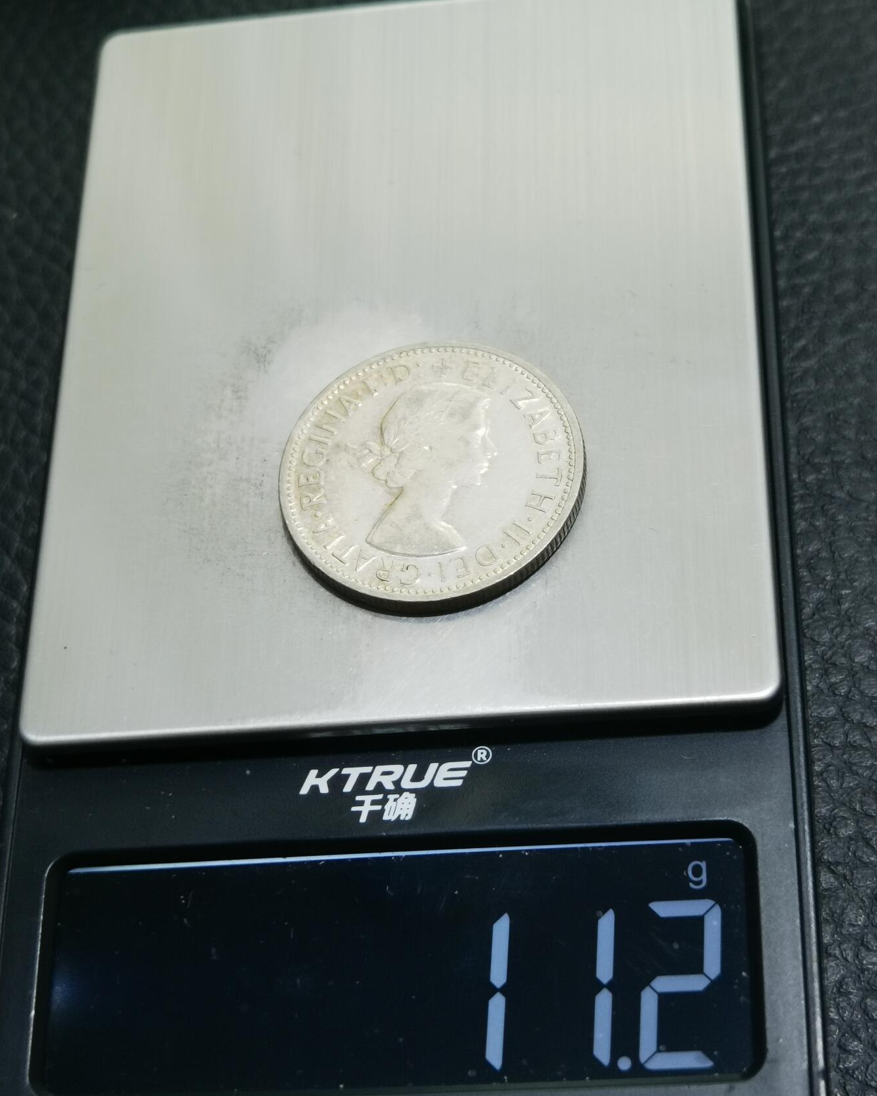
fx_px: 2076
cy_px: 517
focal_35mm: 64
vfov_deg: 29.6
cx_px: 437
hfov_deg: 23.8
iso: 125
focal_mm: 6.67
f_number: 1.9
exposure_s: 1/100
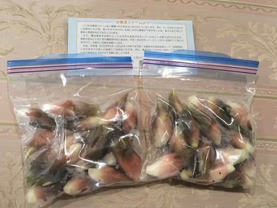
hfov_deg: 61.7
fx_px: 232
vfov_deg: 48.2
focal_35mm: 29
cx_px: 138
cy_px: 104
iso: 80
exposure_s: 1/30
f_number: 2.2
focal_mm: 4.15
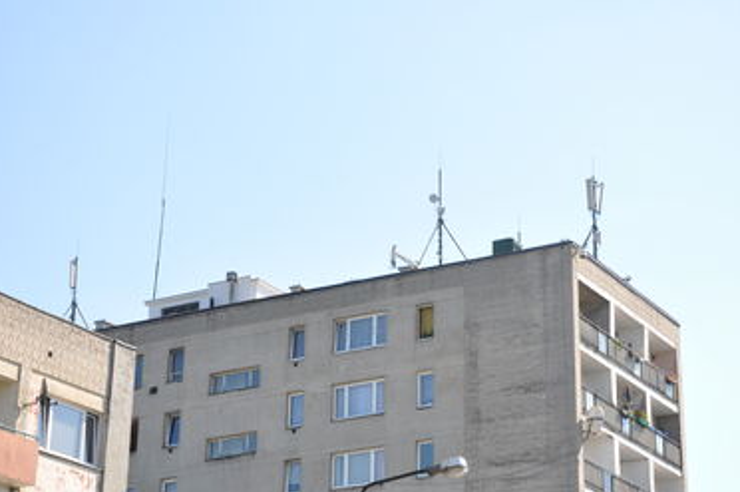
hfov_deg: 22.4
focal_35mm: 91
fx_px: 1868
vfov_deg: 15.0
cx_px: 435
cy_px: 267
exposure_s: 1/250
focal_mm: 50
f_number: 8
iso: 200
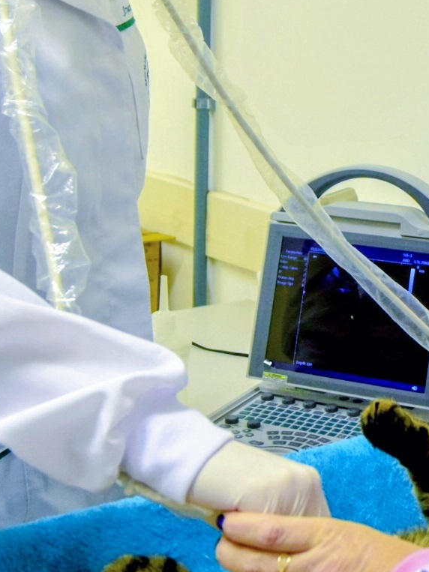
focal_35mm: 85
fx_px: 1405
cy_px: 143
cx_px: 383
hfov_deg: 17.1
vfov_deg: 22.8
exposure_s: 1/125
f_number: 4.5
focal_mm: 20
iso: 1250
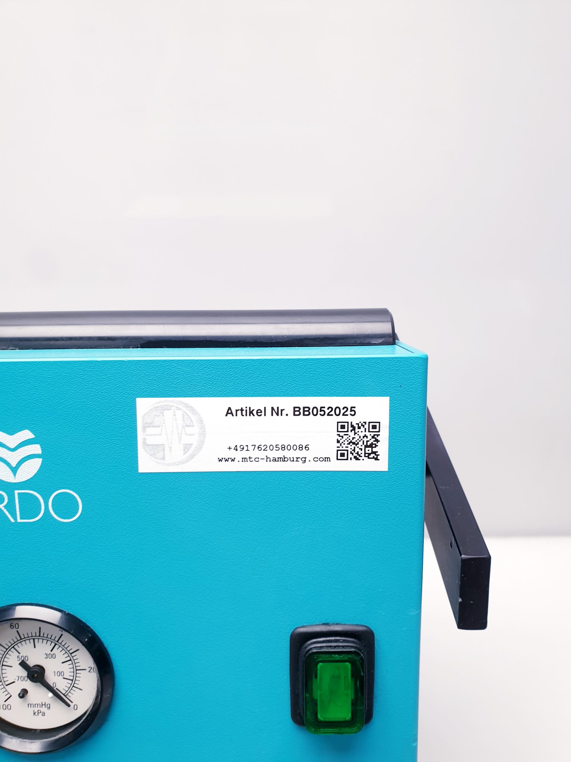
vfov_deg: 67.3
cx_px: 286
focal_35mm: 26
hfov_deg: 53.1
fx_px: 572
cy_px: 381
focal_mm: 4.3
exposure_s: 1/50
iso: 100
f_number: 2.4
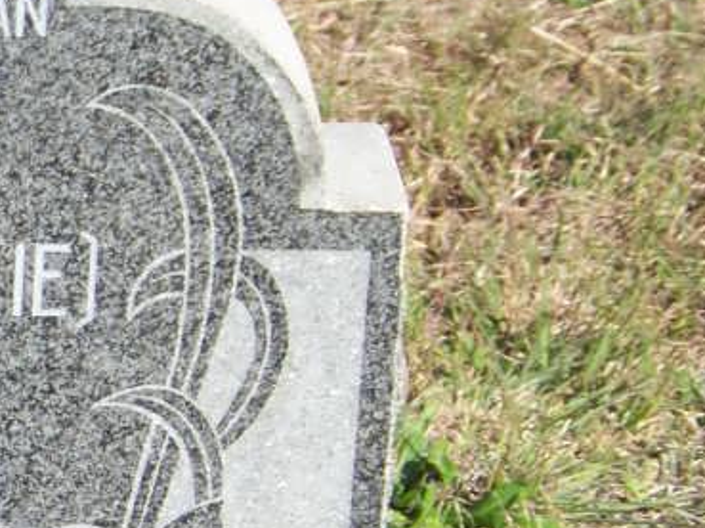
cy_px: 404
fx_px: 5168
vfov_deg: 5.8
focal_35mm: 254
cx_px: -214
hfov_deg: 7.7
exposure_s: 1/500
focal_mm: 13.2
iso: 64
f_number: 3.2
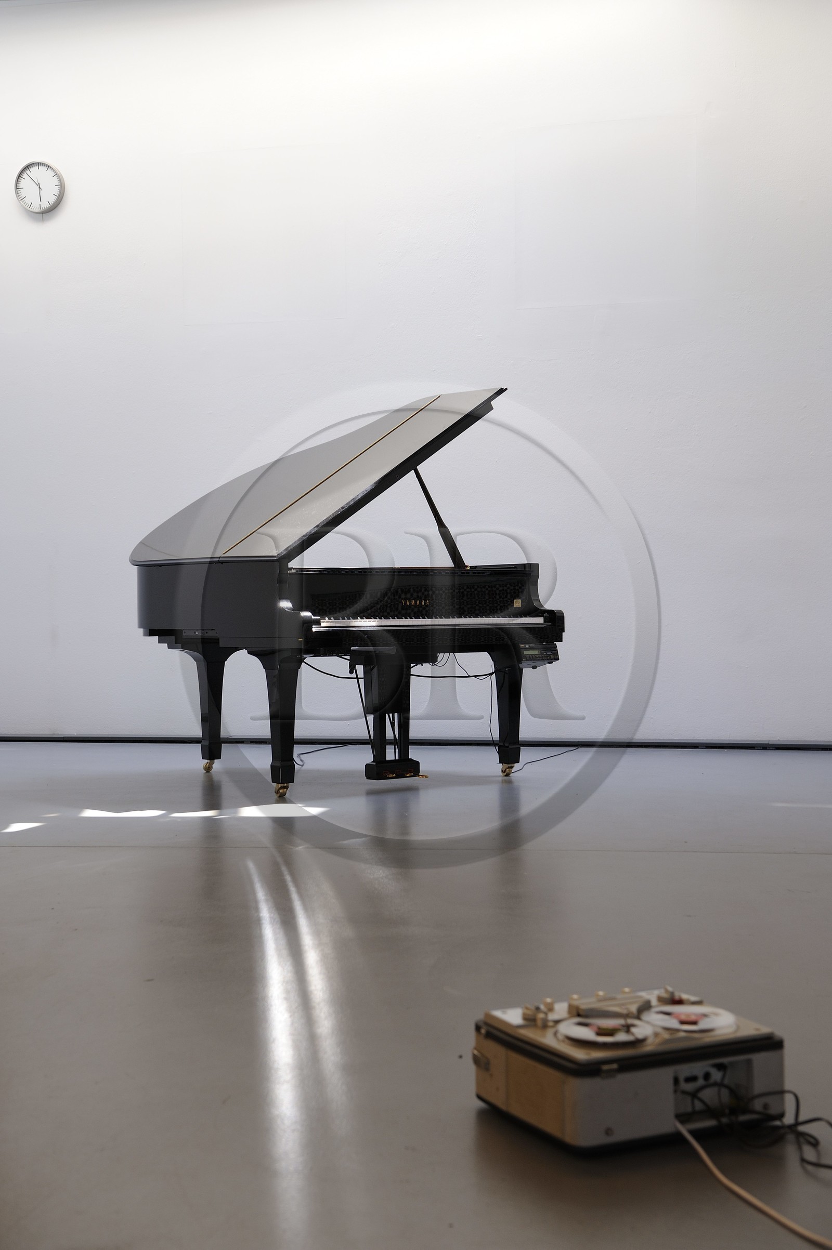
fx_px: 1666
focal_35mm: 48
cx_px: 416
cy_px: 625
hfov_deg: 28.0
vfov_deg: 41.1
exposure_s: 1/60
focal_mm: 48
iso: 400
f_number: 5.6
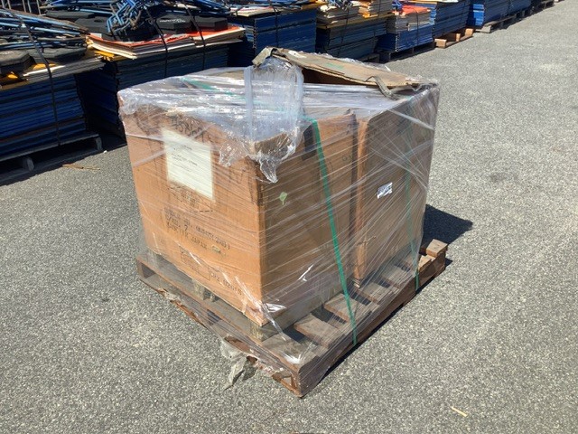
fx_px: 518
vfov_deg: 45.4
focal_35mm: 31
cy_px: 217
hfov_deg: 58.4
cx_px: 289
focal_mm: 3.3
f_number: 2.4
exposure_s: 1/1217
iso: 25
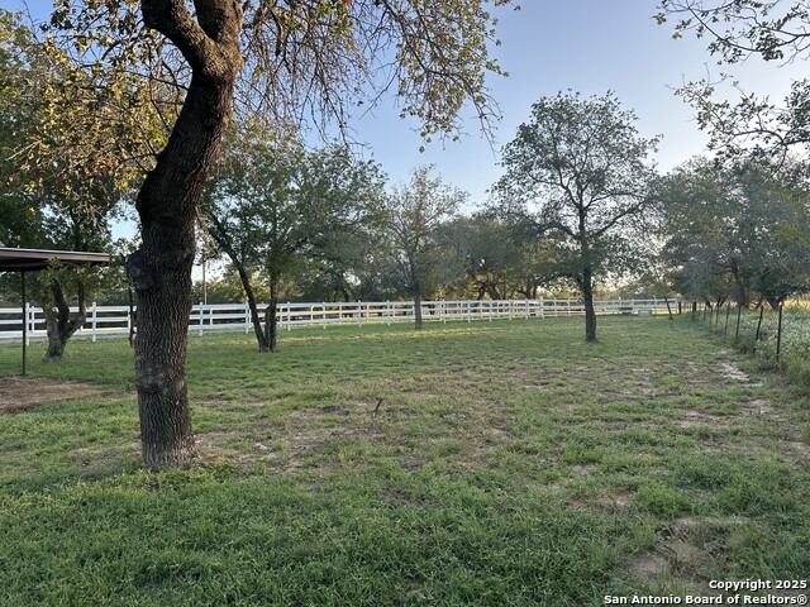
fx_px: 562
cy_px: 304
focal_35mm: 24
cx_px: 405
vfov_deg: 56.8
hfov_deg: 71.6
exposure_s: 1/611
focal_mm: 6.86
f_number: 1.78
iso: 80
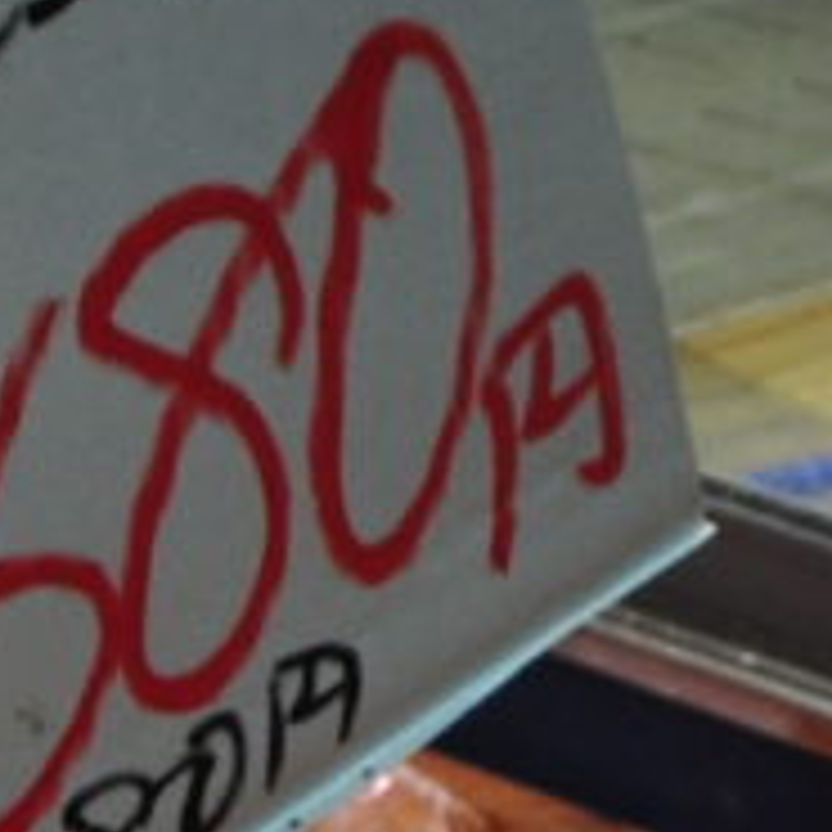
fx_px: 6907
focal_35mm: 254
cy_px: 1731
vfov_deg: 6.7
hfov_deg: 6.7
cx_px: -819
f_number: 8
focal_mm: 18
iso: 320
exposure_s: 1/40
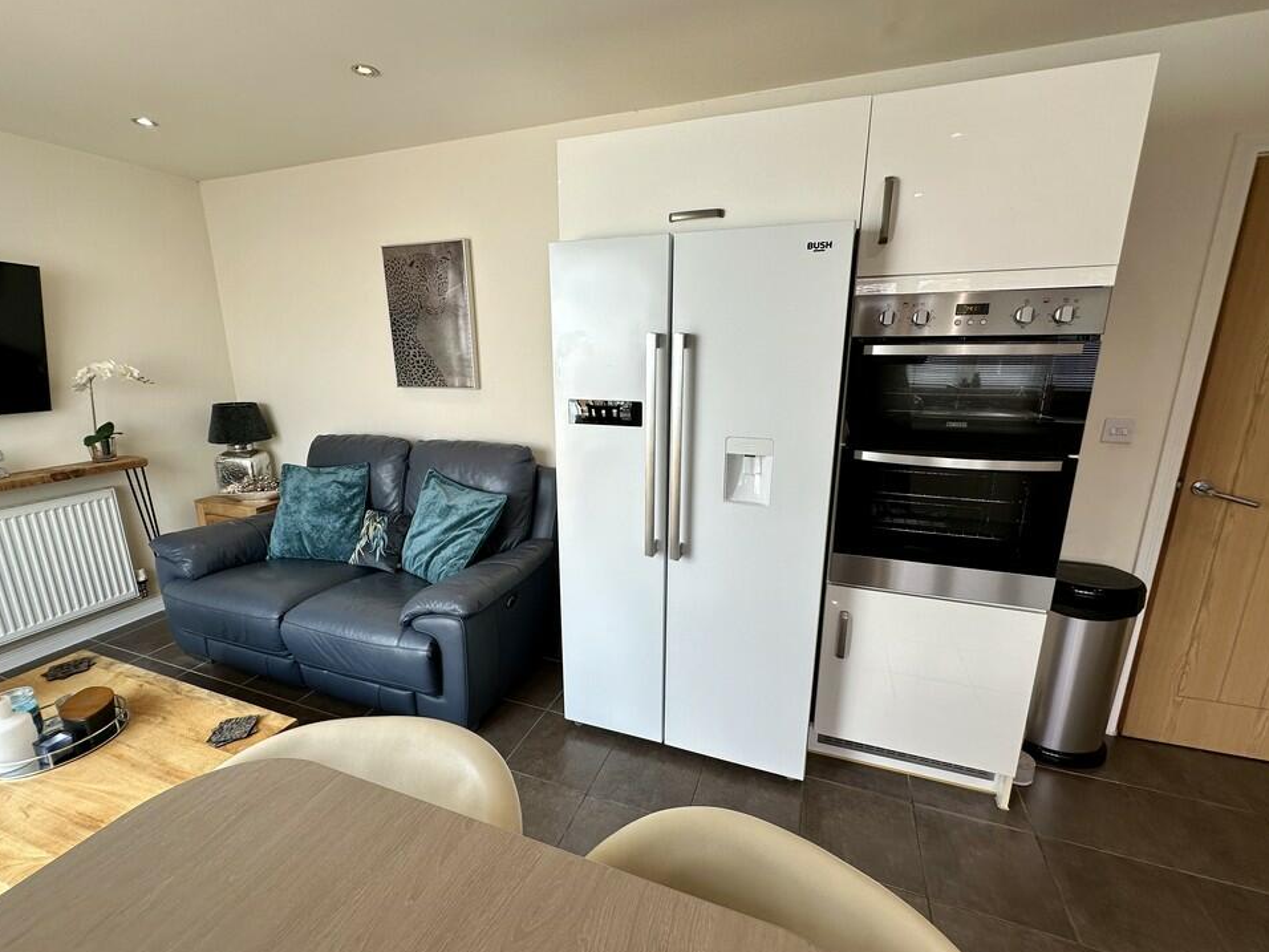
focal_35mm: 15
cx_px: 628
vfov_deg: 81.7
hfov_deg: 98.2
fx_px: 550
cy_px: 483
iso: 40
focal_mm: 2.22
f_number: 2.2
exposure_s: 1/100
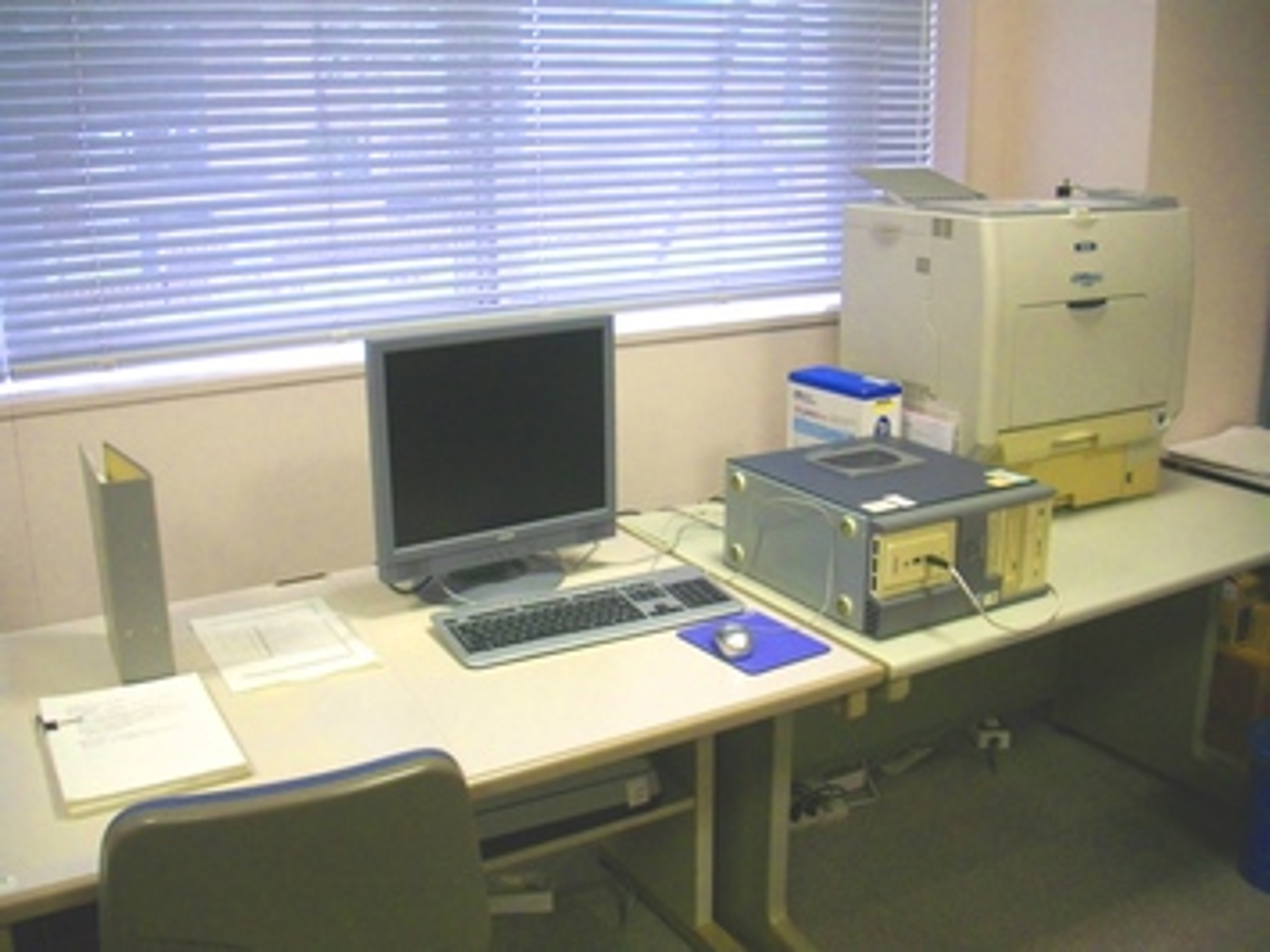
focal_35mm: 37
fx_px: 1357
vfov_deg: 38.6
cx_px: 635
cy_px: 476
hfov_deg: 50.2
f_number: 2.8
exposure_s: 1/80
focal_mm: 6.2
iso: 200
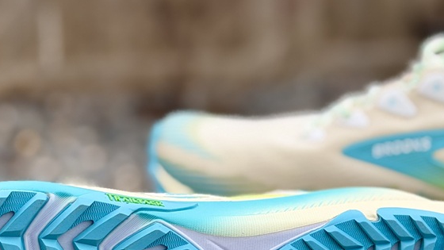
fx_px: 1319
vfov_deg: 10.7
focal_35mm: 112
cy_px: 265
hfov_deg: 19.1
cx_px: 225
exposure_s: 1/747
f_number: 1.78
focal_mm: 6.76
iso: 80
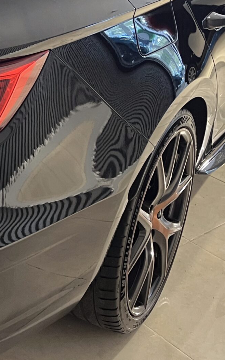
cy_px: 63
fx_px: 657
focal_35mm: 67
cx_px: -89
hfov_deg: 17.8
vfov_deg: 29.8
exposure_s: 1/50
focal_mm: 5.1
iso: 250
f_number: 1.6
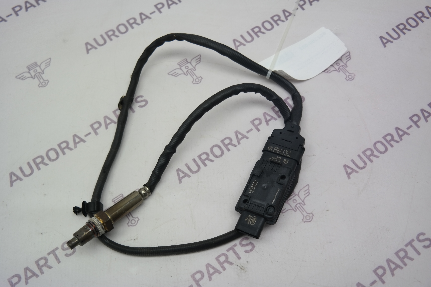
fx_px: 455
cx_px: 216
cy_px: 144
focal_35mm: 38
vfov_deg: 35.1
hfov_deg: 50.7
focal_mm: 25
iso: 200
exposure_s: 1/100
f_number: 4
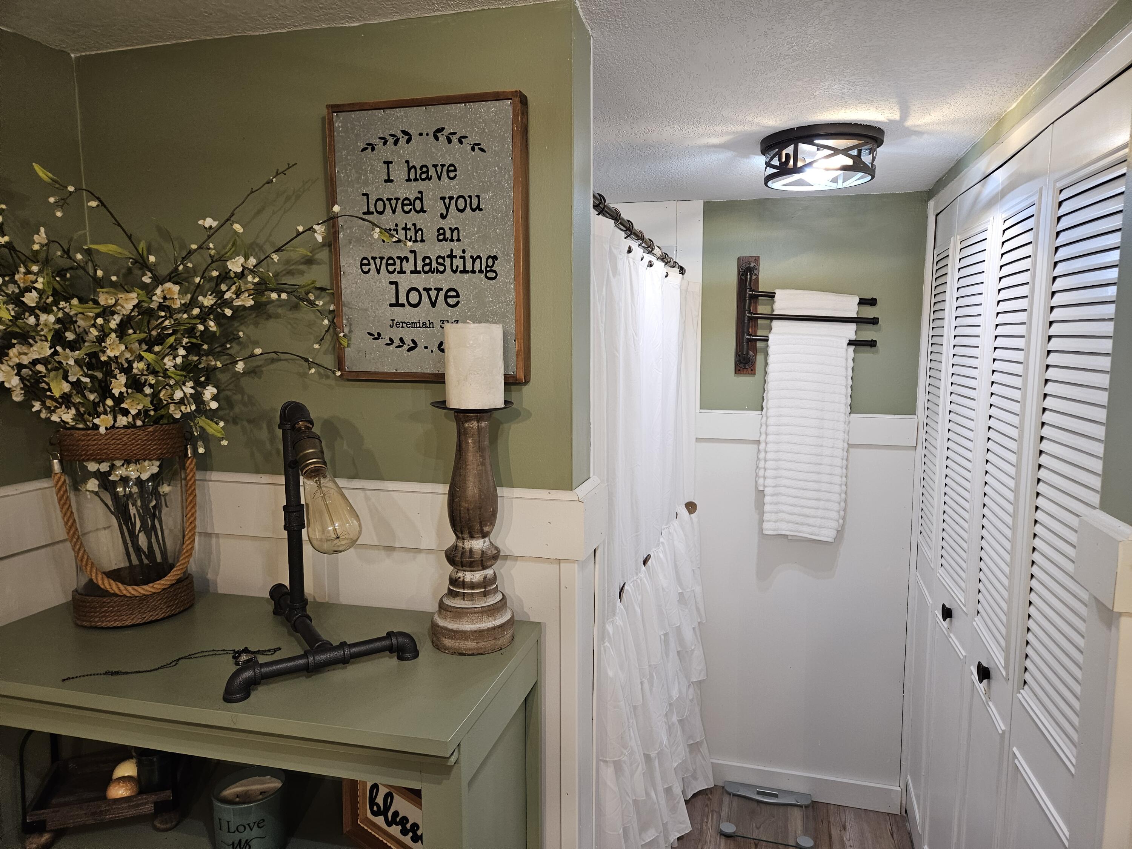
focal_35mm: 23
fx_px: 752
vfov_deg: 58.9
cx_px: 566
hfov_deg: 73.9
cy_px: 424
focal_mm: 5.4
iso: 320
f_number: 1.8
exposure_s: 1/120
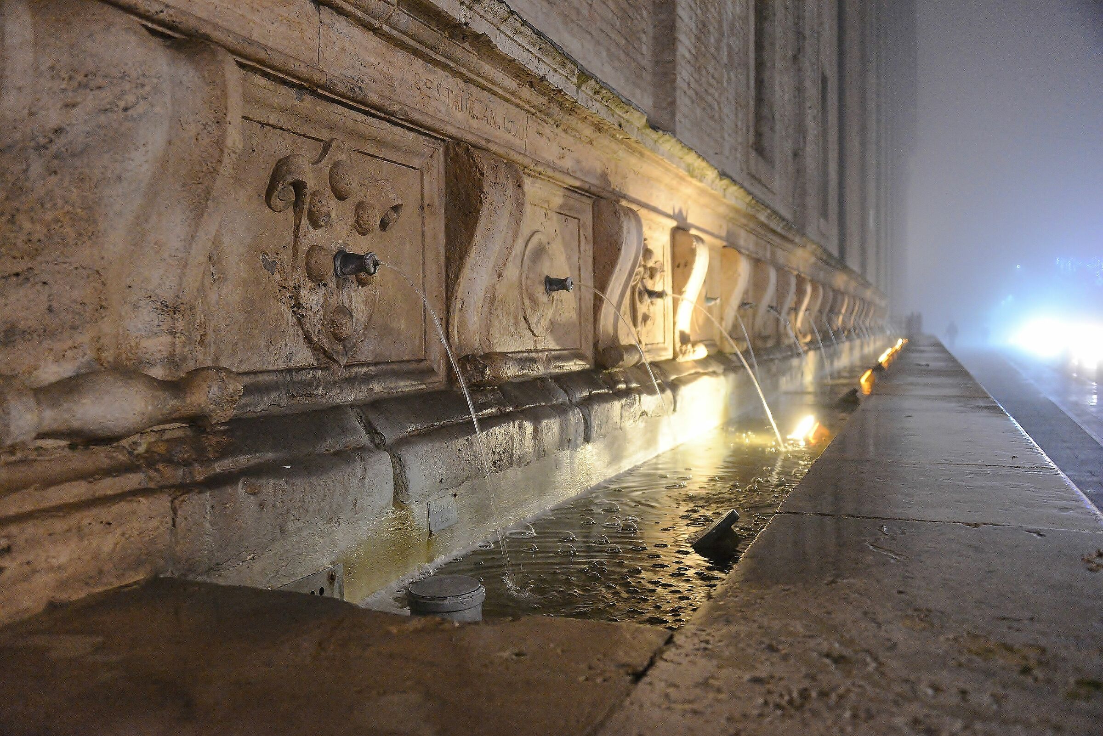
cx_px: 552
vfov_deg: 38.9
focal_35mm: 34
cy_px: 368
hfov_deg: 55.8
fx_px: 1042
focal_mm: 34
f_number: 3.8
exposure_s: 1/20
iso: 4000
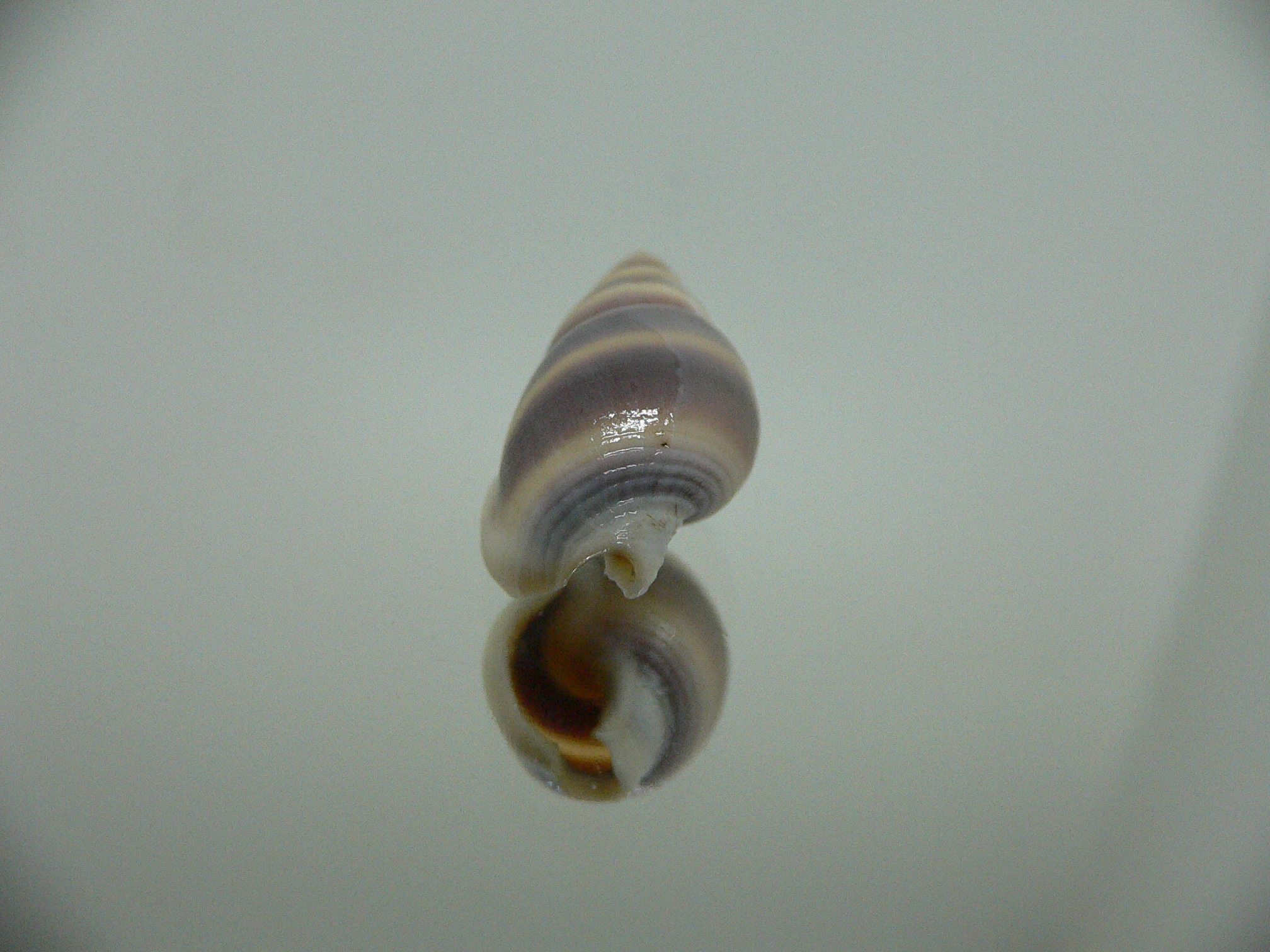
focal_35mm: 35
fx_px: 1284
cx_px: 635
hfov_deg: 52.6
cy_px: 476
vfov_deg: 40.7
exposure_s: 1/60
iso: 200
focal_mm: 4.6
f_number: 2.8
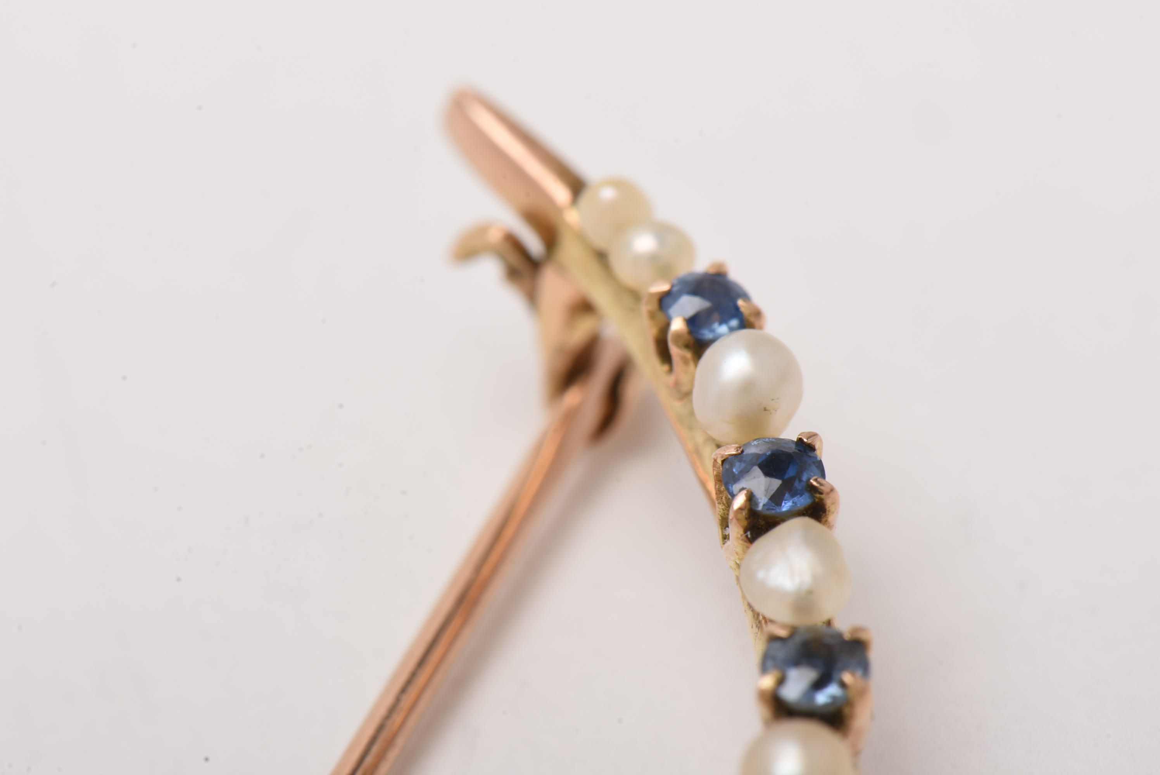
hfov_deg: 16.1
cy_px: 388
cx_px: 580
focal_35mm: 128
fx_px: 4111
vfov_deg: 10.8
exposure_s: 1/125
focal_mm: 85
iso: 100
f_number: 25
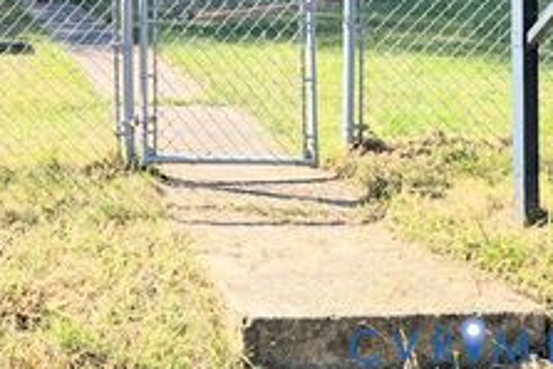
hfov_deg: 32.3
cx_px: -22
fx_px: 861
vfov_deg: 22.2
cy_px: -87
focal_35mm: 56
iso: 23
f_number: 1.68
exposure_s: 1/775
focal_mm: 6.9
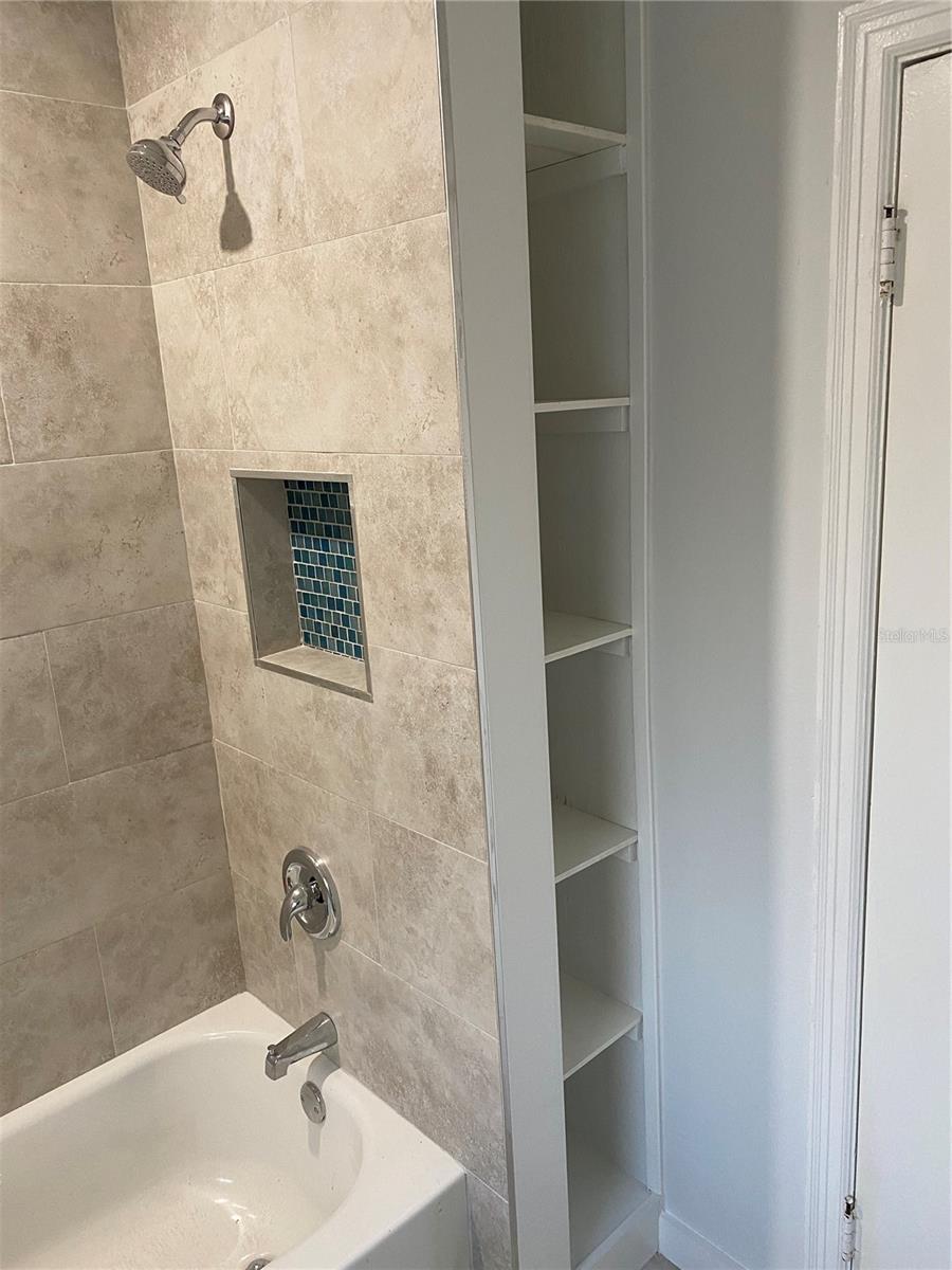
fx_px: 953
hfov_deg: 53.1
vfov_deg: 67.3
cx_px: 476
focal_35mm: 26
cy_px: 635
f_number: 1.8
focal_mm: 4.25
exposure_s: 1/60
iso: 160
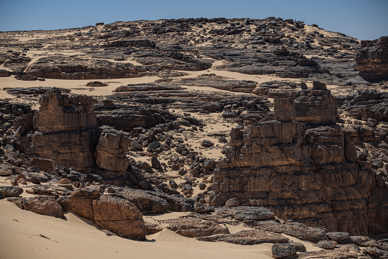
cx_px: 194
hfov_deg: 19.5
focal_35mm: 105
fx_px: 1132
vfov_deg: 13.0
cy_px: 130
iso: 100
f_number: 6.3
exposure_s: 1/160
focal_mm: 105
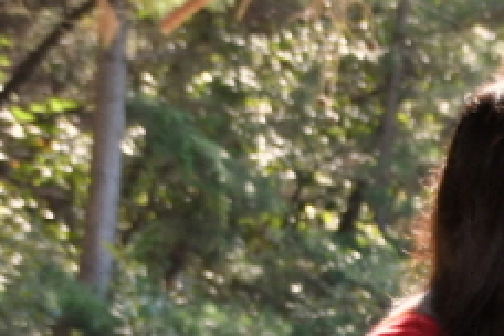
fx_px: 3640
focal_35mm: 260
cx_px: 935
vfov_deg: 5.2
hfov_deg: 7.7
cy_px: 564
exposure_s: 1/125
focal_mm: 44
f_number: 4.5
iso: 220
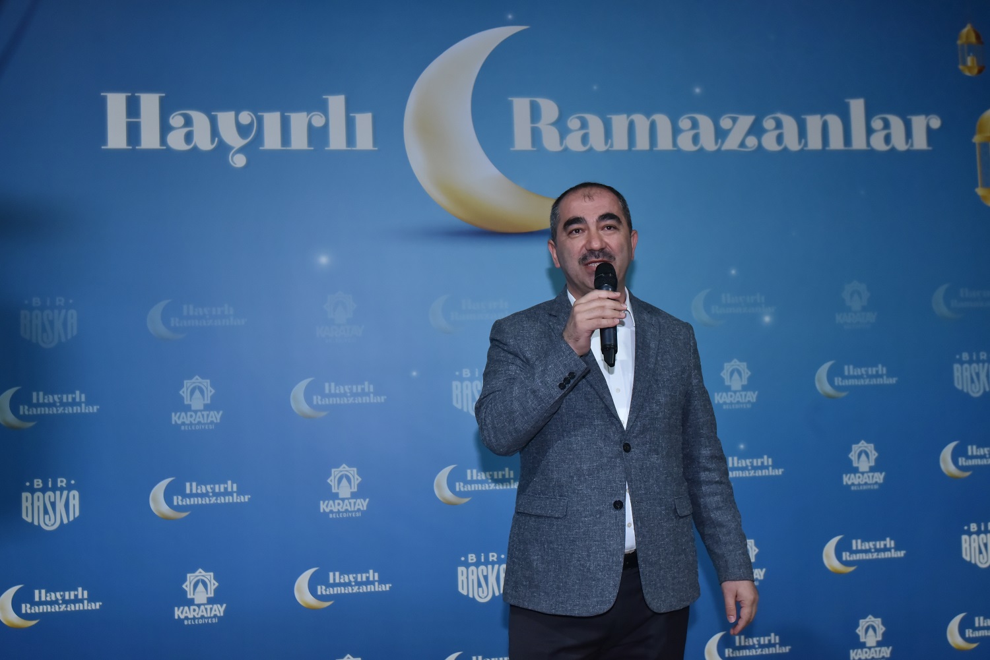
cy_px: 330
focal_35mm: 35
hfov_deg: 54.4
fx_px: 963
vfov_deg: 37.9
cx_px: 495
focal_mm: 35
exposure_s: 1/100
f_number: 5.6
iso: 1600
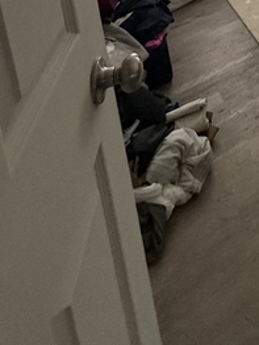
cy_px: -153
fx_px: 408
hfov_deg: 27.6
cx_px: 359
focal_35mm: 41
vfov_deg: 30.1
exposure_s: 1/60
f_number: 2.2
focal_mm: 2.22
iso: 320
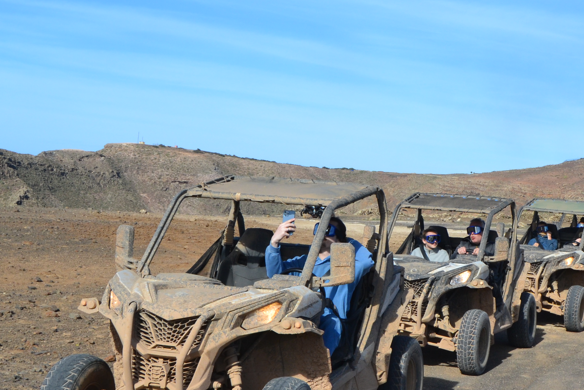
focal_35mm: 66
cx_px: 458
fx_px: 1071
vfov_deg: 20.6
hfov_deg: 29.9
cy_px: 201
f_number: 11
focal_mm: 24
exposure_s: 1/400
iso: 400
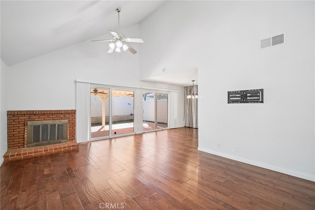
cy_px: 105
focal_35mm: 14
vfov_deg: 81.2
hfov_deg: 104.3
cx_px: 158
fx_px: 122
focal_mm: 9
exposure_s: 1/20
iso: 320
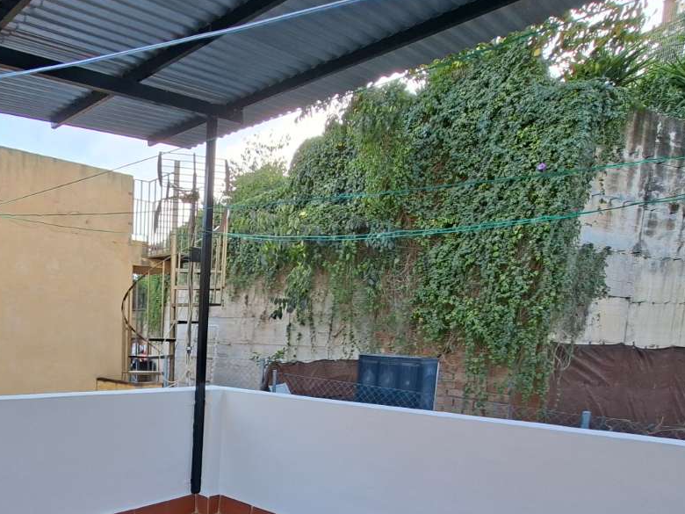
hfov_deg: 62.8
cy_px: 404
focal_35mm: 25
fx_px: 495
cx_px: 126
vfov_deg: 51.8
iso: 40
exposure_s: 1/120
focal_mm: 1.74
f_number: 2.2
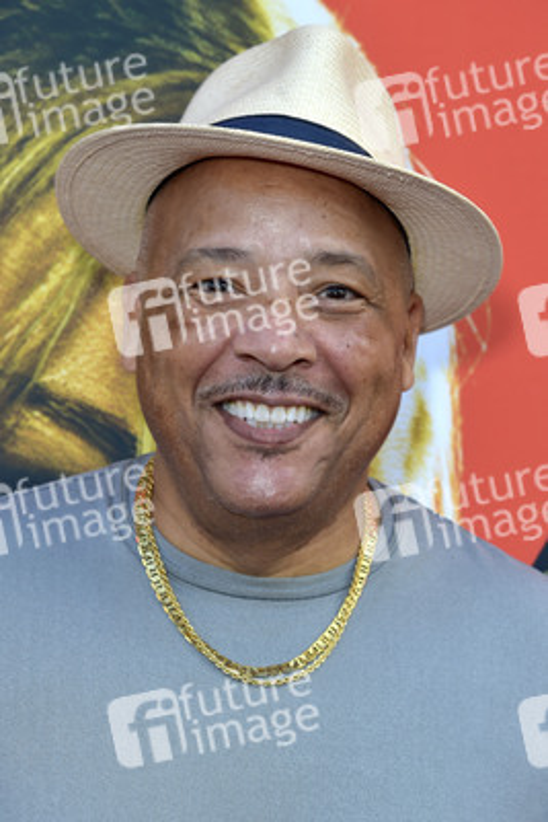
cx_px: 274
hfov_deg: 13.7
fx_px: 2281
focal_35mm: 100
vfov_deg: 20.4
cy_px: 411
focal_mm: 100
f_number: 6.3
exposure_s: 1/200
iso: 250
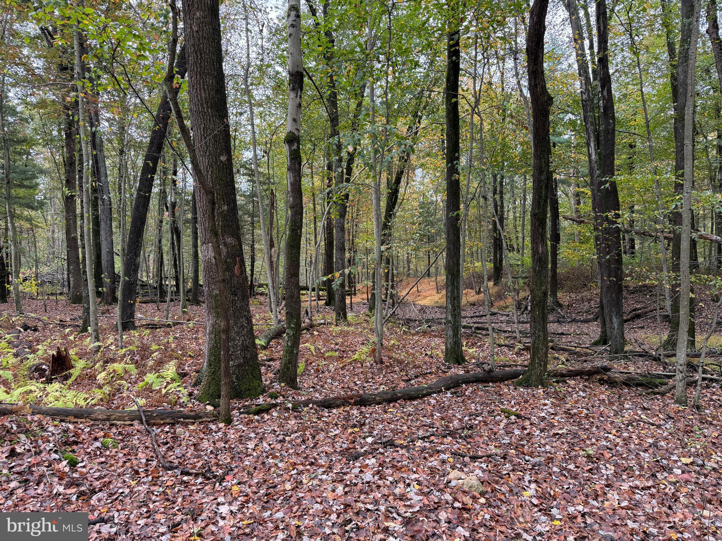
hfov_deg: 71.6
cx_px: 361
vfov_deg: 56.8
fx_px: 501
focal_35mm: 24
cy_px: 270
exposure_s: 1/288
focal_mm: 6.76
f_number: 1.78
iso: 100
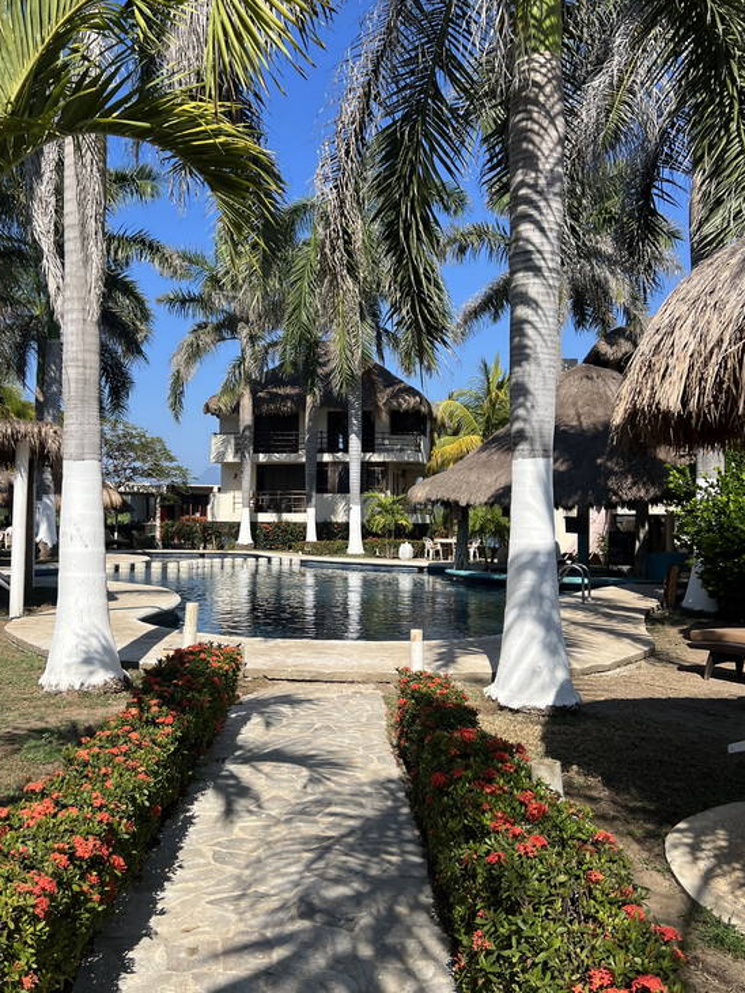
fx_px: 919
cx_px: 315
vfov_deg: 56.8
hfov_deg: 44.0
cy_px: 507
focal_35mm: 32
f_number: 1.5
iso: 50
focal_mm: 5.7
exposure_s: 1/4274
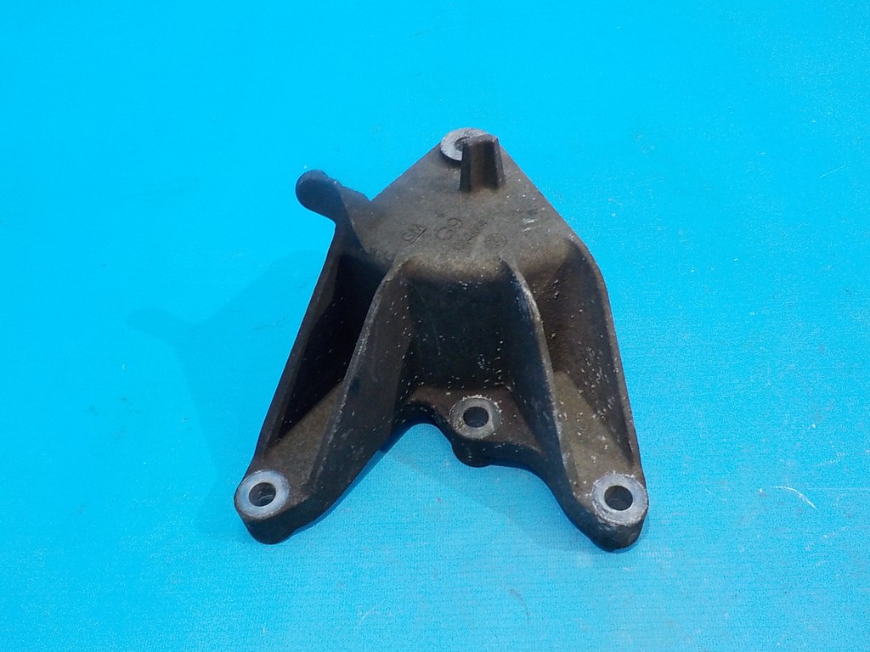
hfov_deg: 60.0
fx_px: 754
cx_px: 435
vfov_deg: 46.8
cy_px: 326
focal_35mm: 30
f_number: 3.3
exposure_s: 1/30
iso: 250
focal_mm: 4.1
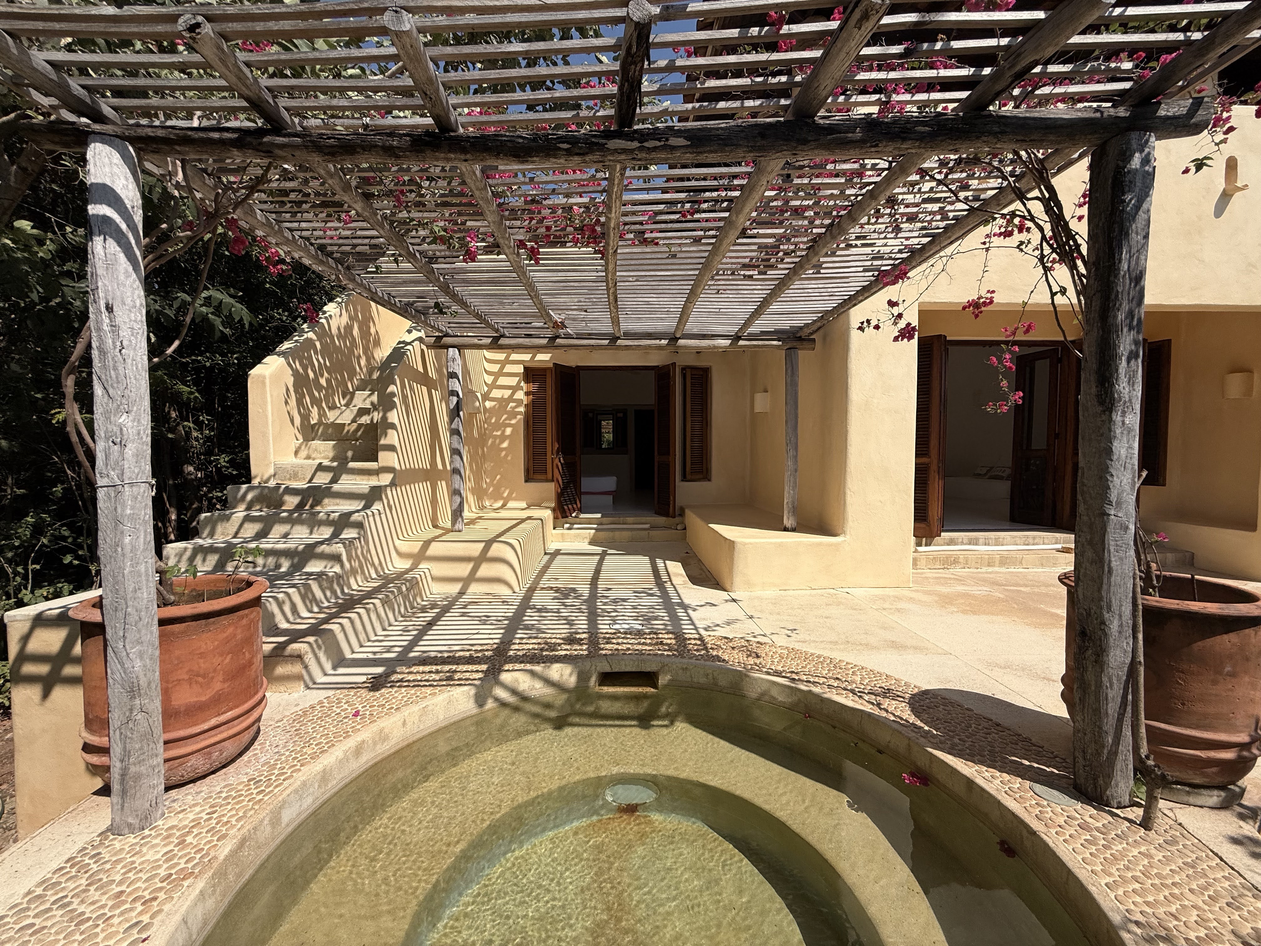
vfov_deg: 85.7
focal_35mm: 14
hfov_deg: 102.1
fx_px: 510
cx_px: 630
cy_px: 473
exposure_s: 1/3891
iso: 50
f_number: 2.2
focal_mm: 2.22
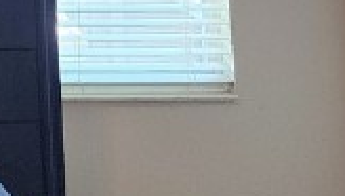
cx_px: -250
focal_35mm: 156
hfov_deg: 12.7
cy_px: -449
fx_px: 1430
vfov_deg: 6.8
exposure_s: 1/182
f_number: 1.8
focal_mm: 6.4
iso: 200
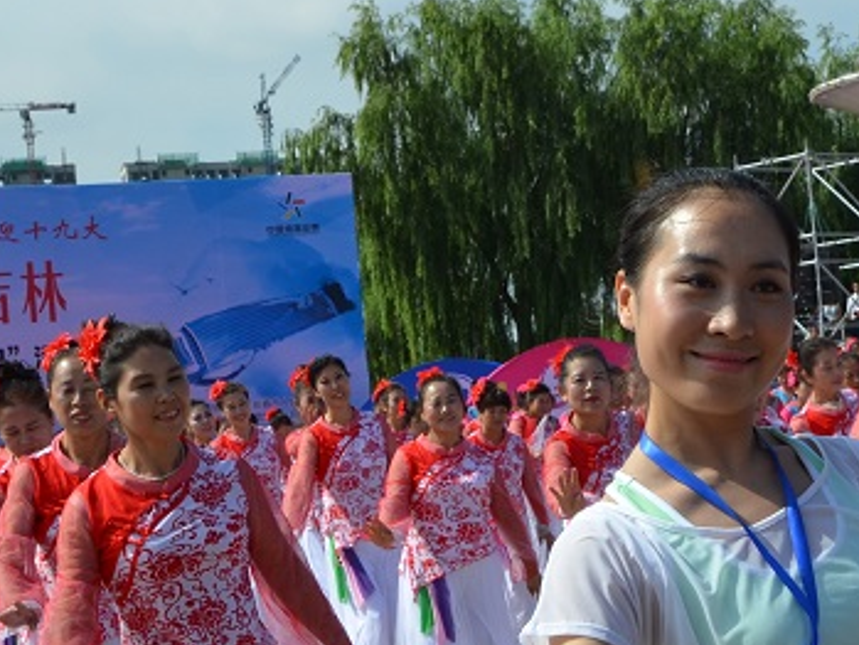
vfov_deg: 15.7
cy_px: 518
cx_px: 669
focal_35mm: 93
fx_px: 2321
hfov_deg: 20.8
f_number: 9
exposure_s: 1/320
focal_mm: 21
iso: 100
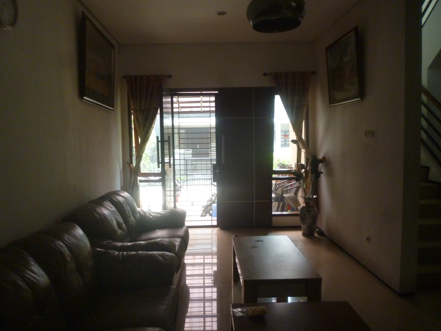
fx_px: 357
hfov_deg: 63.4
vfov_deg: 49.7
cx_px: 220
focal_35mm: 28
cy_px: 166
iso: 400
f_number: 3.1
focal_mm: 5
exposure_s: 1/60
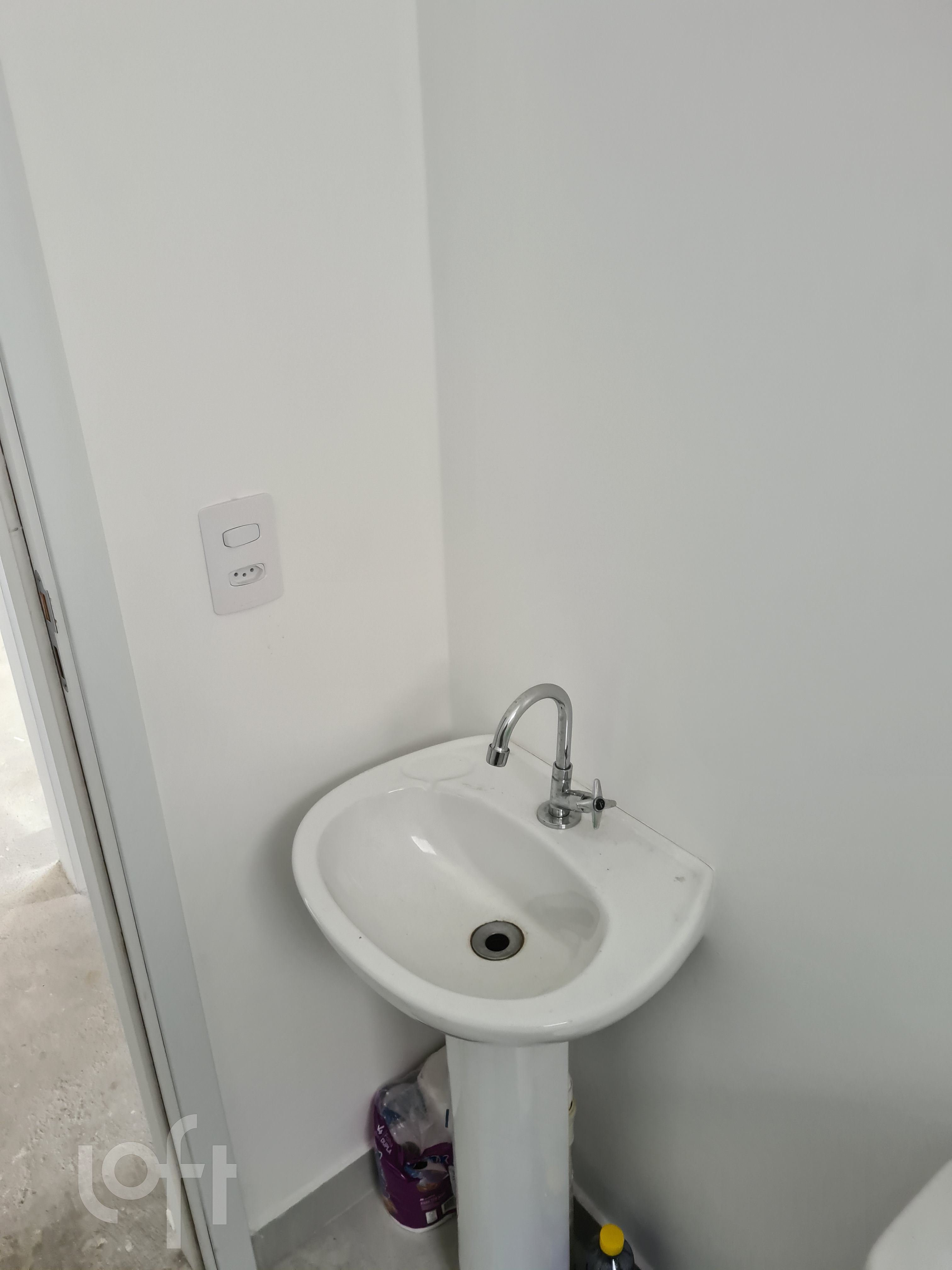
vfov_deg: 67.3
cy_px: 635
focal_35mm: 26
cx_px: 476
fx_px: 953
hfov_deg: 53.1
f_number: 1.8
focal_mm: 5.4
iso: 200
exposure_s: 1/60
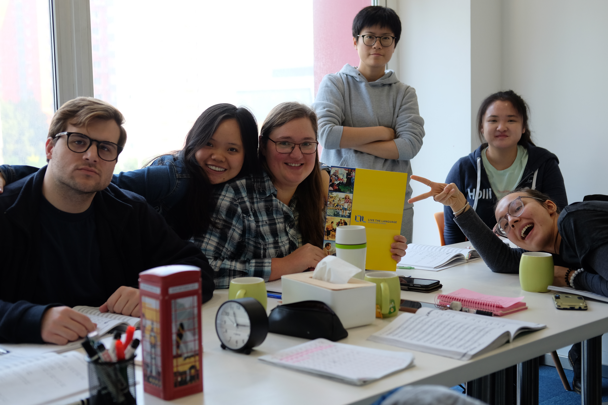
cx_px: 304
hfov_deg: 37.5
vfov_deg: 25.5
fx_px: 895
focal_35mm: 53
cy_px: 202
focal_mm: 35
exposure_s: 1/160
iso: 400
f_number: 2.8
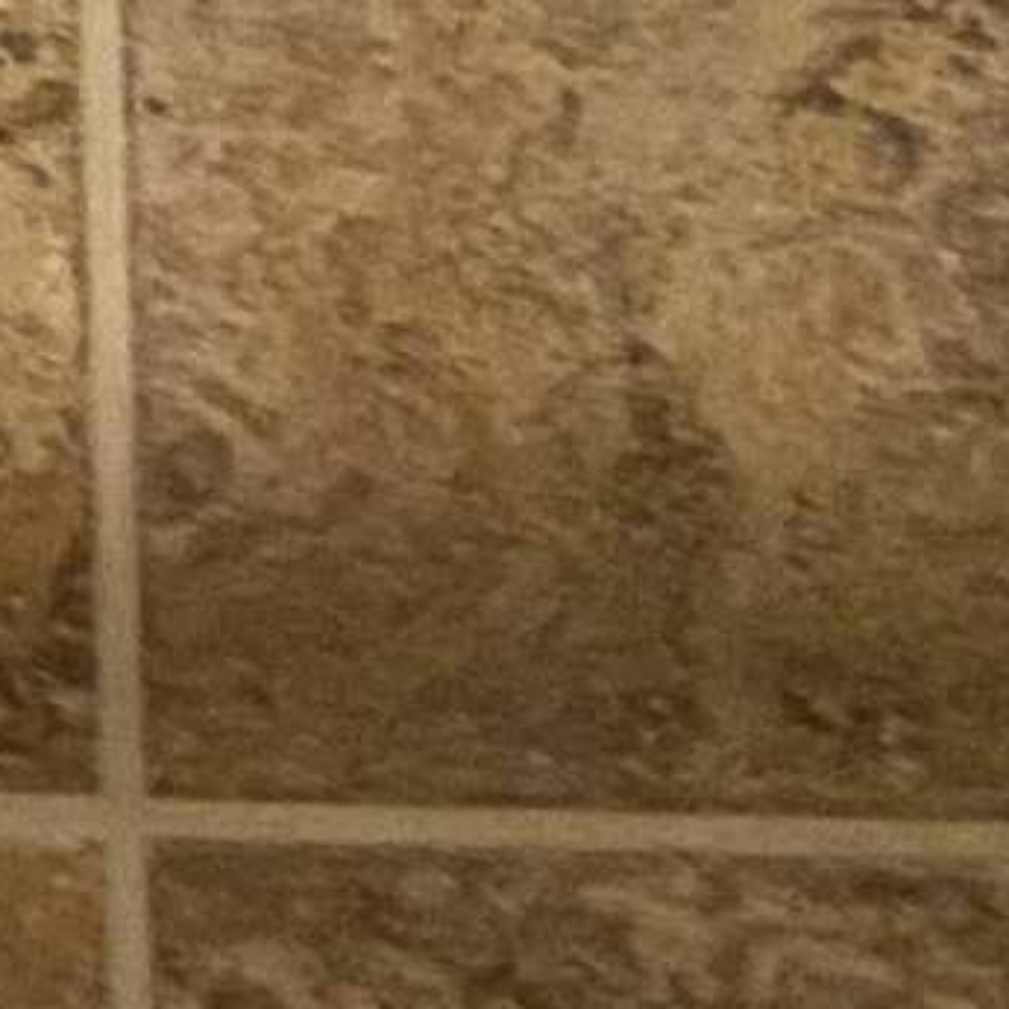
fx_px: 6760
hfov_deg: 6.5
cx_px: -3347
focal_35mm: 205
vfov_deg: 8.5
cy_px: -94
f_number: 1.8
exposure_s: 1/30
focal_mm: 4.25
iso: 800
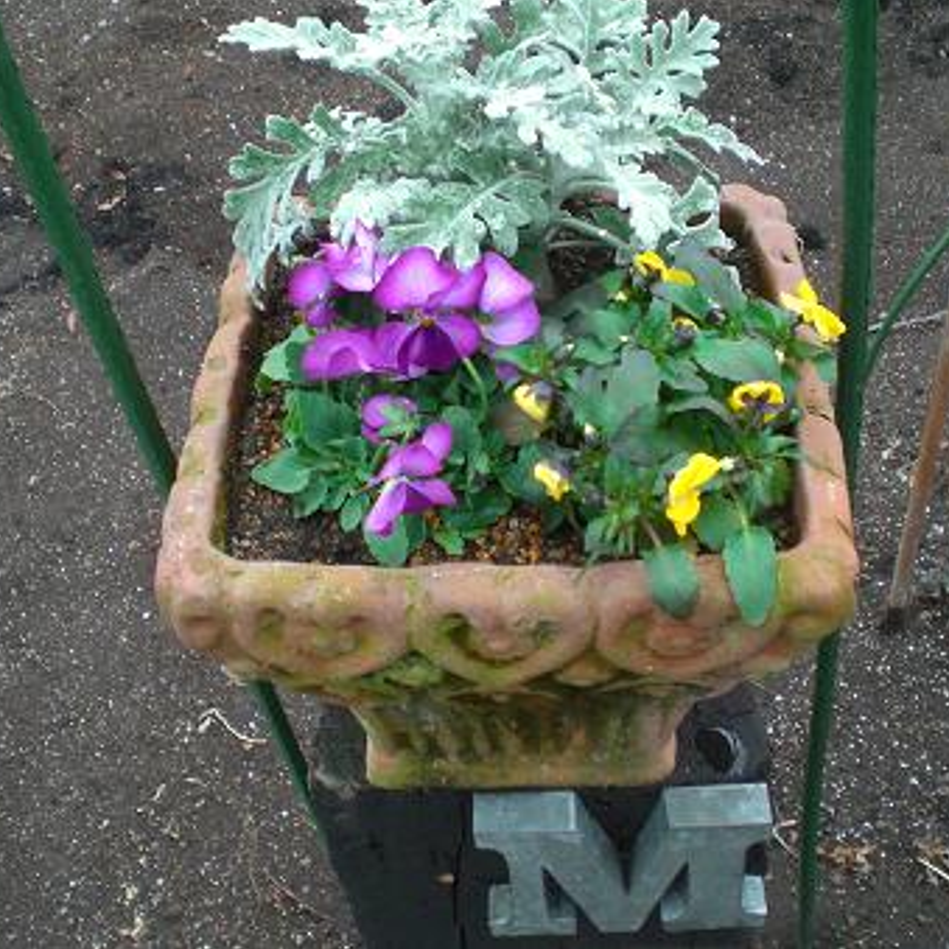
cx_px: 518
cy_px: 465
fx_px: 1427
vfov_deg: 36.8
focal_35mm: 46
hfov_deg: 36.8
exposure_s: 1/160
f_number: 3.1
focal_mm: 6.3
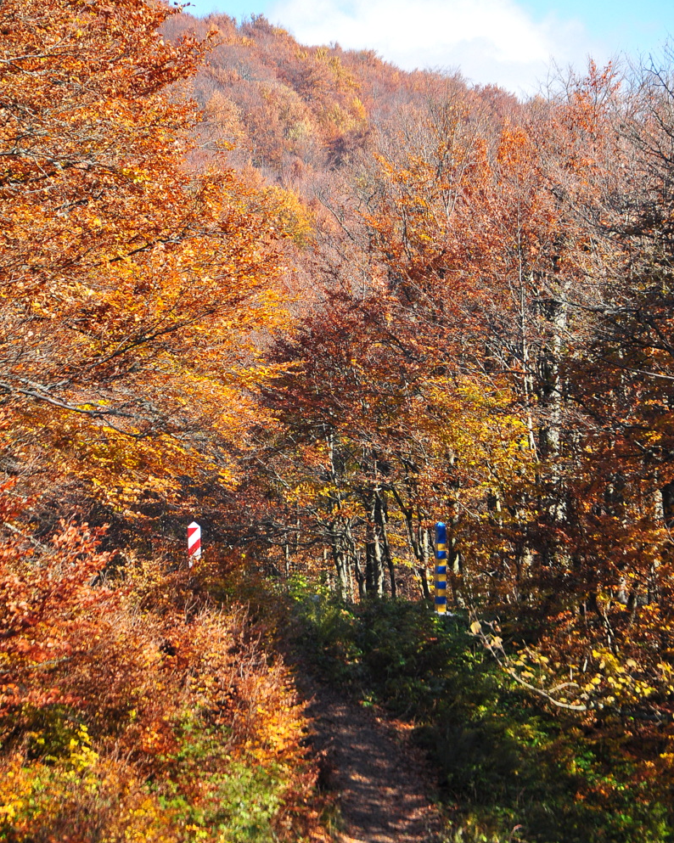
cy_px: 464
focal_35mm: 136
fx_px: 3392
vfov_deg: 14.2
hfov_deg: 11.3
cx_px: 337
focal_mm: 80
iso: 400
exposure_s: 1/500
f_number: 5.6
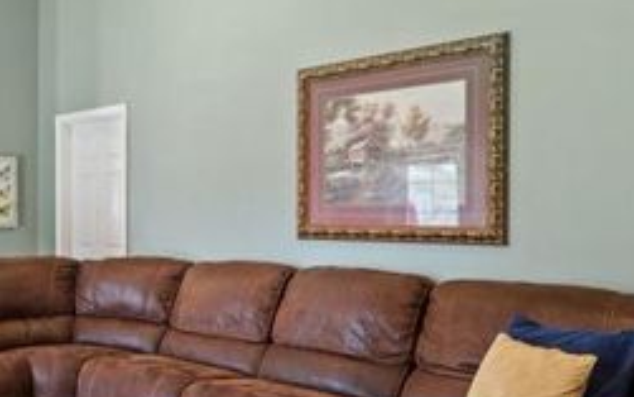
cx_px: 158
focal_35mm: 40
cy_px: 216
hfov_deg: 47.4
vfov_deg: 32.0
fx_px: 691
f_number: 8
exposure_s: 1/1.67
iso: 400
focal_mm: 14
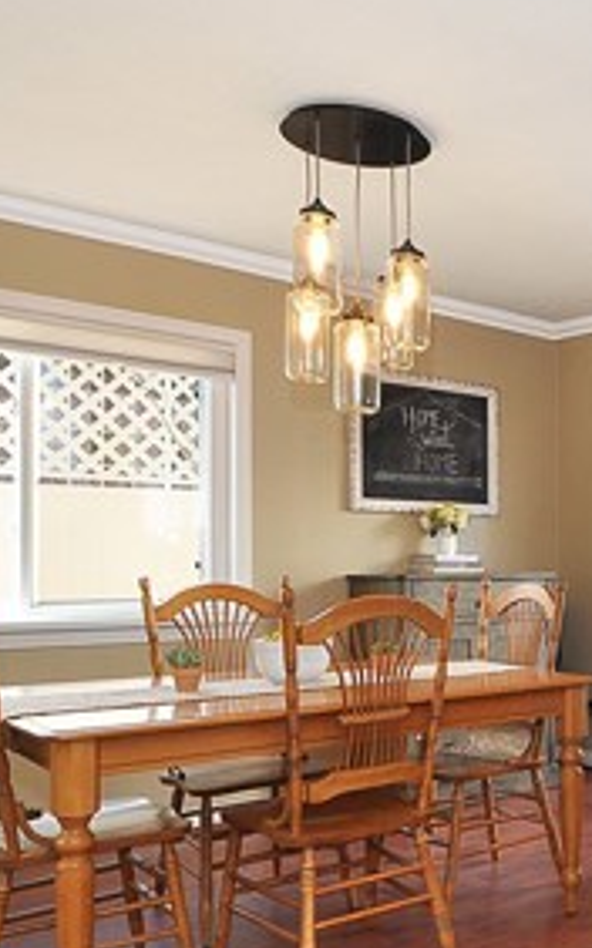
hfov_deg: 28.7
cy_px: 526
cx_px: 723
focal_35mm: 38
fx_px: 986
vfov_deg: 51.3
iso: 320
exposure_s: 1/20
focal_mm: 11
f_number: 8
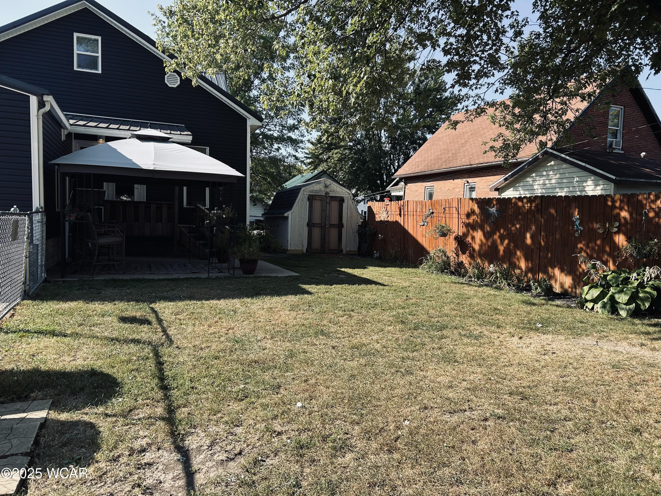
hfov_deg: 67.3
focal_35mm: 26
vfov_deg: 53.1
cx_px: 330
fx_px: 496
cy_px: 248
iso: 50
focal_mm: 5.7
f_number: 1.5
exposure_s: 1/1412
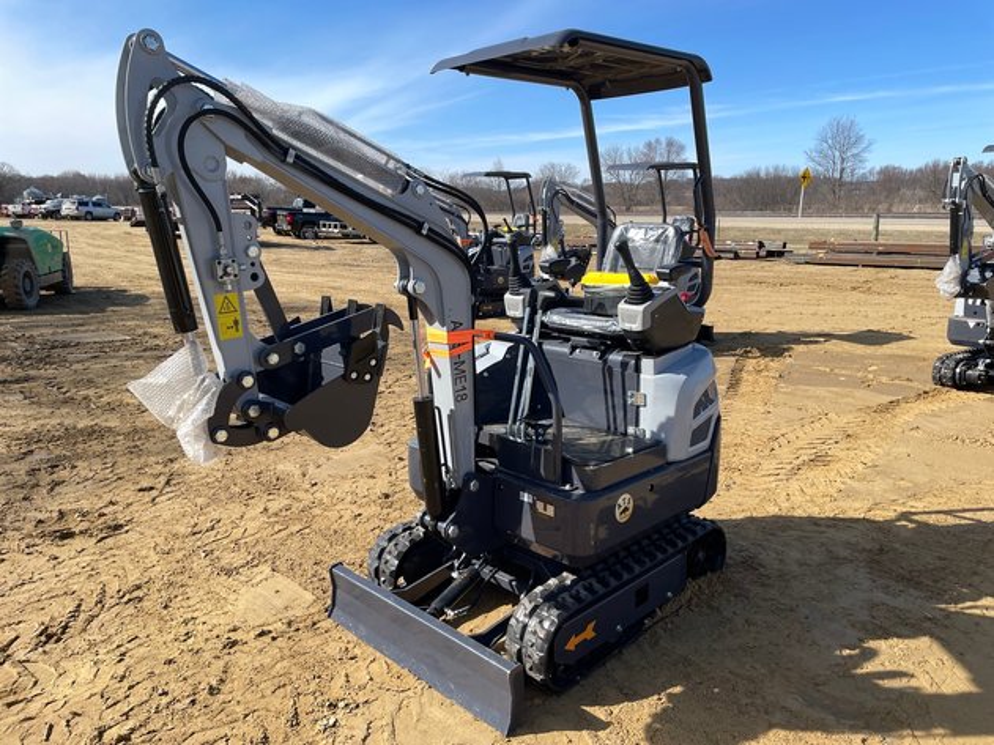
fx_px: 746
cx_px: 497
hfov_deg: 67.3
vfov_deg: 53.0
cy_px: 372
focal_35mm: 26
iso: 32
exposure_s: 1/2564
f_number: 1.6
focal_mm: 4.2
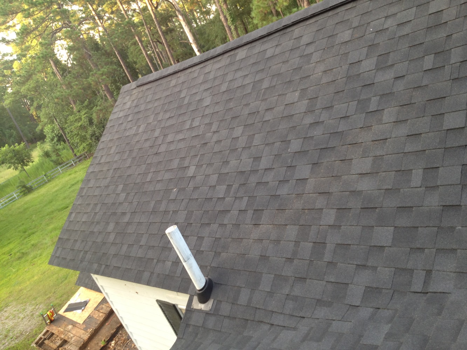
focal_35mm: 35
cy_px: 175
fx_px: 472
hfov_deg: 52.6
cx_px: 234
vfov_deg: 40.7
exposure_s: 1/40
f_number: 2.4
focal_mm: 4.28
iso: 80
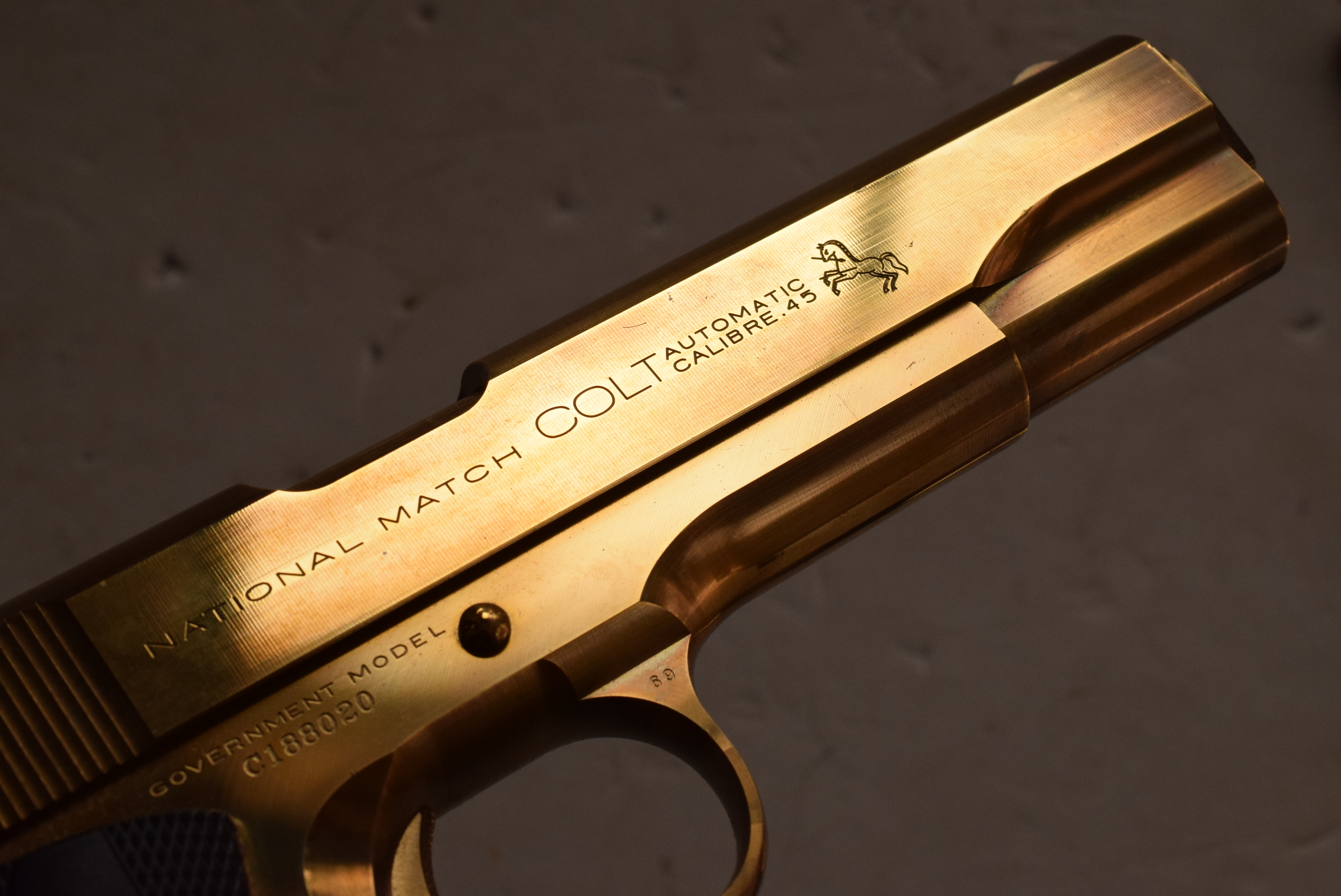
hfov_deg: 33.4
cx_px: 670
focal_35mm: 60
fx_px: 2237
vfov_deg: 22.7
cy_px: 448
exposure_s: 1/640
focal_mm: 40
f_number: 13
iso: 1000
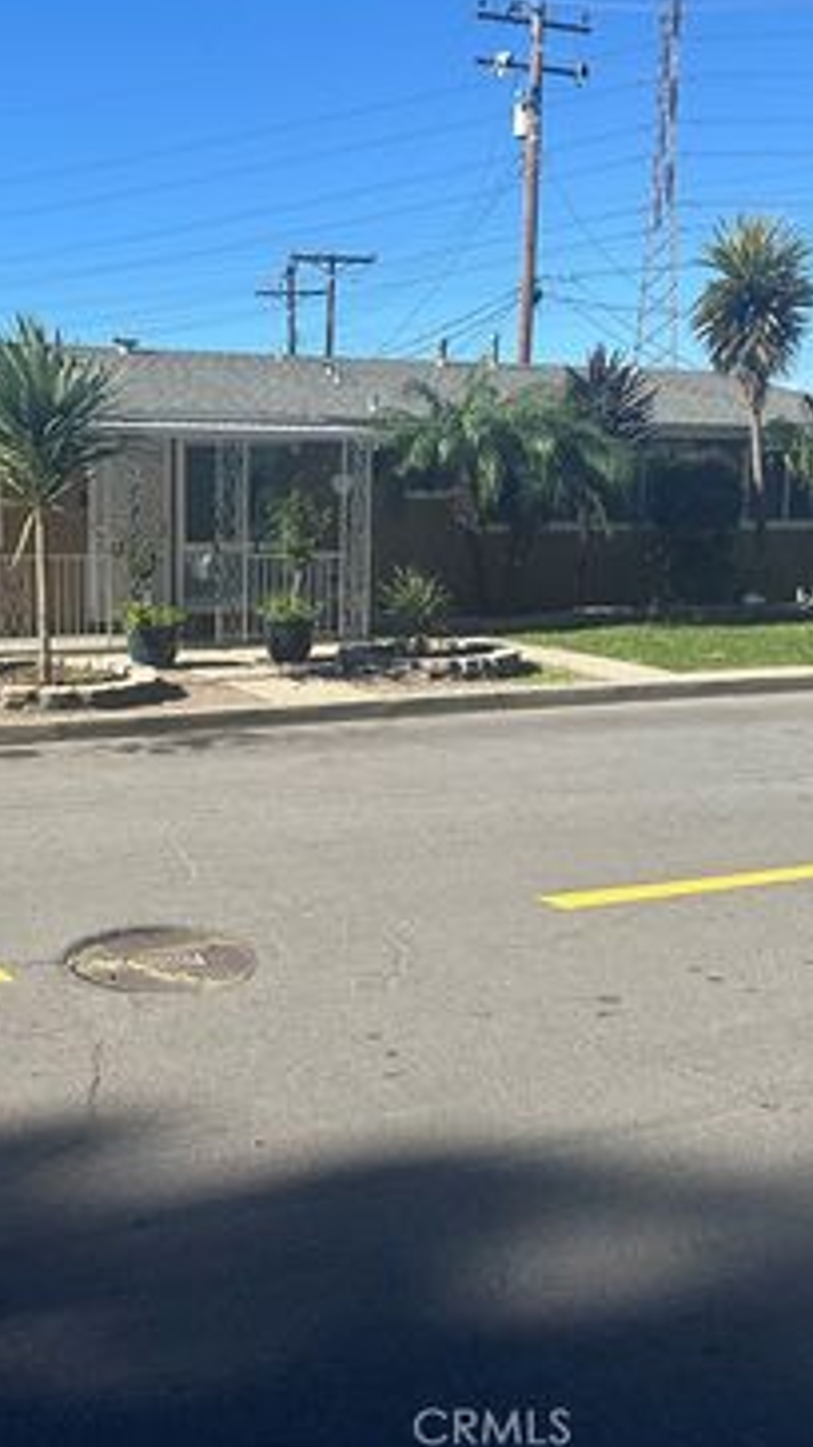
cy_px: 708
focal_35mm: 36
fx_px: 1381
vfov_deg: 55.3
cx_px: 167
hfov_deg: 32.0
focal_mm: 6.86
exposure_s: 1/3155
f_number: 1.78
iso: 80
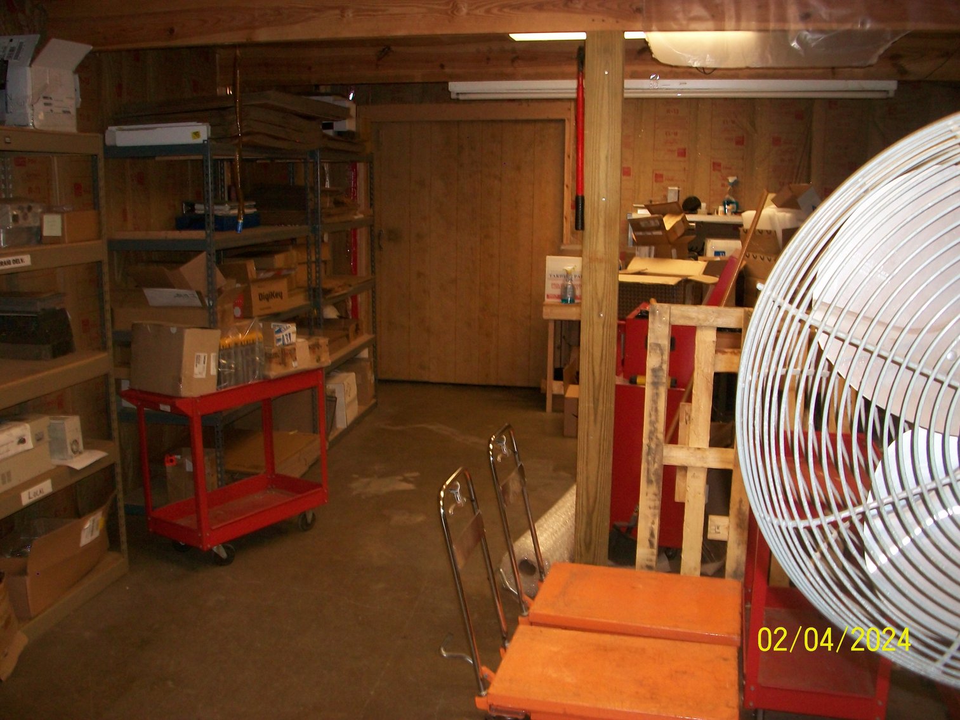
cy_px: 360
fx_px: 943
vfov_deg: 41.8
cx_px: 480
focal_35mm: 34
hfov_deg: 54.0
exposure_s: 1/60
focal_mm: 5.7
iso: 120
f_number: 2.8
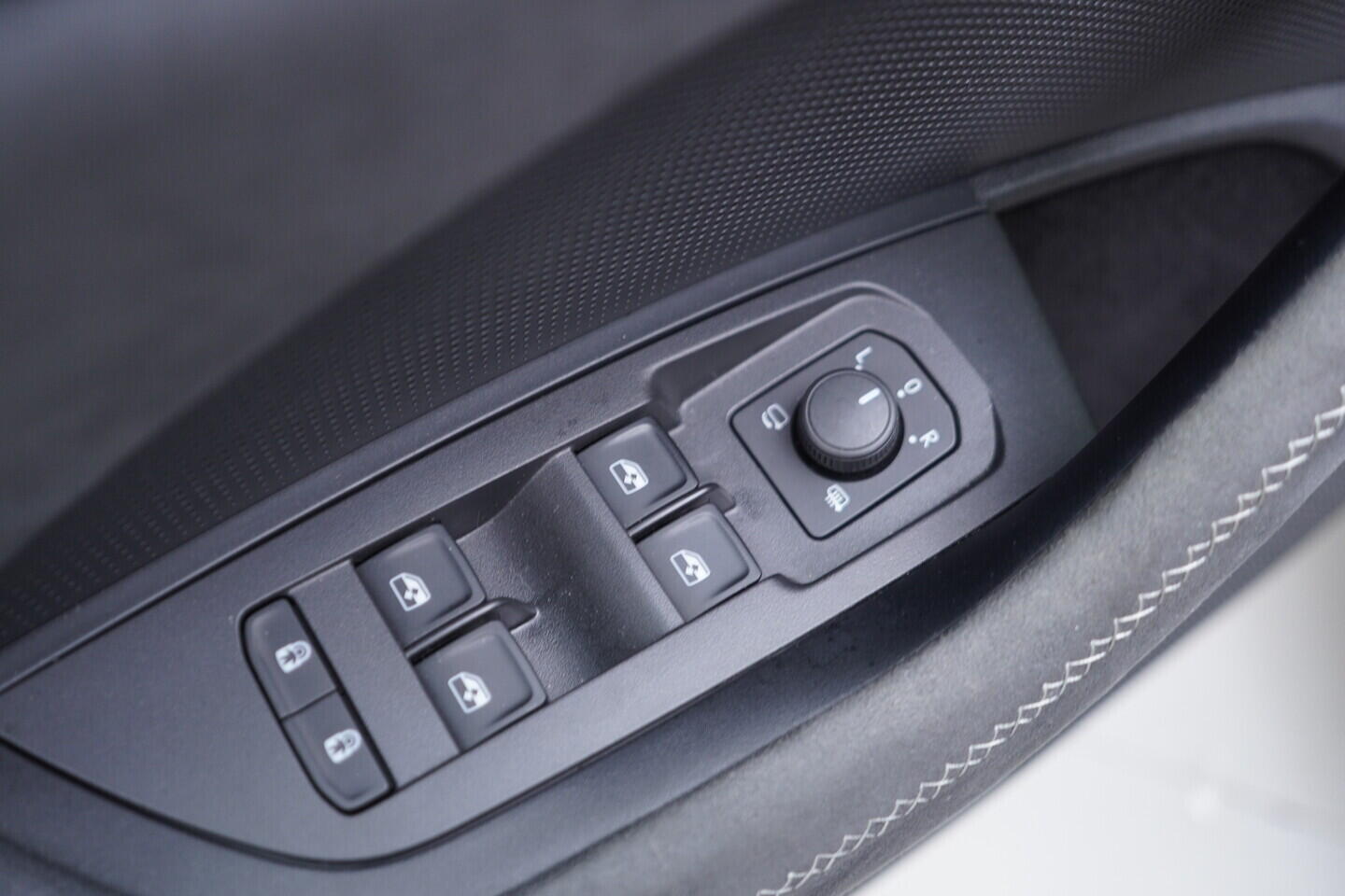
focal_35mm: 36
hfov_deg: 53.1
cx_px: 672
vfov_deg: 36.9
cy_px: 448
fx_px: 1345
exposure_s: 1/40
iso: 400
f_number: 2.8
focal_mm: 24
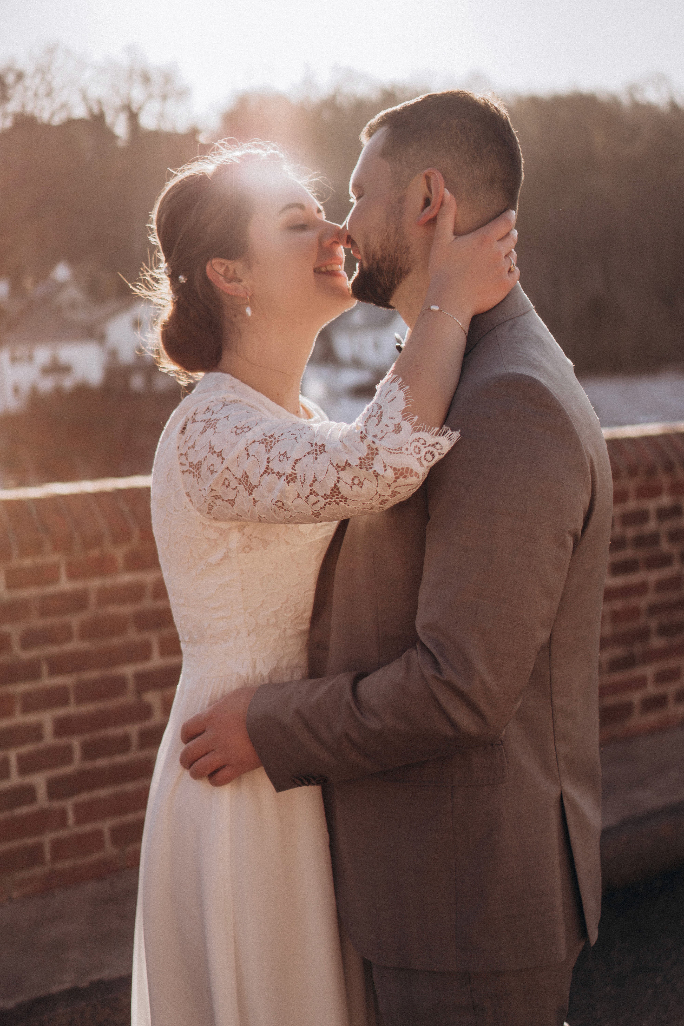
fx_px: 1496
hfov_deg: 25.8
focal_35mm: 52
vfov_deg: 37.9
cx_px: 342
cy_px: 513
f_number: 1.8
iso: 160
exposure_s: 1/4000
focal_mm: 35
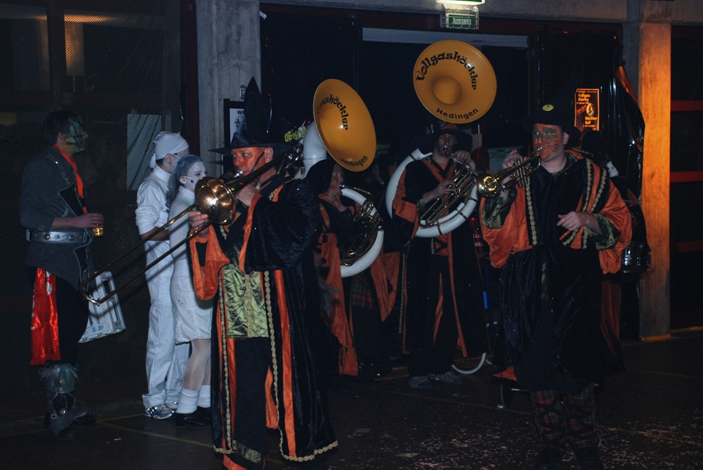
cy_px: 231
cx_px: 351
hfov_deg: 25.3
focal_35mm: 80
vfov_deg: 17.1
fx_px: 1564
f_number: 5
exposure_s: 1/60
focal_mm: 50
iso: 400
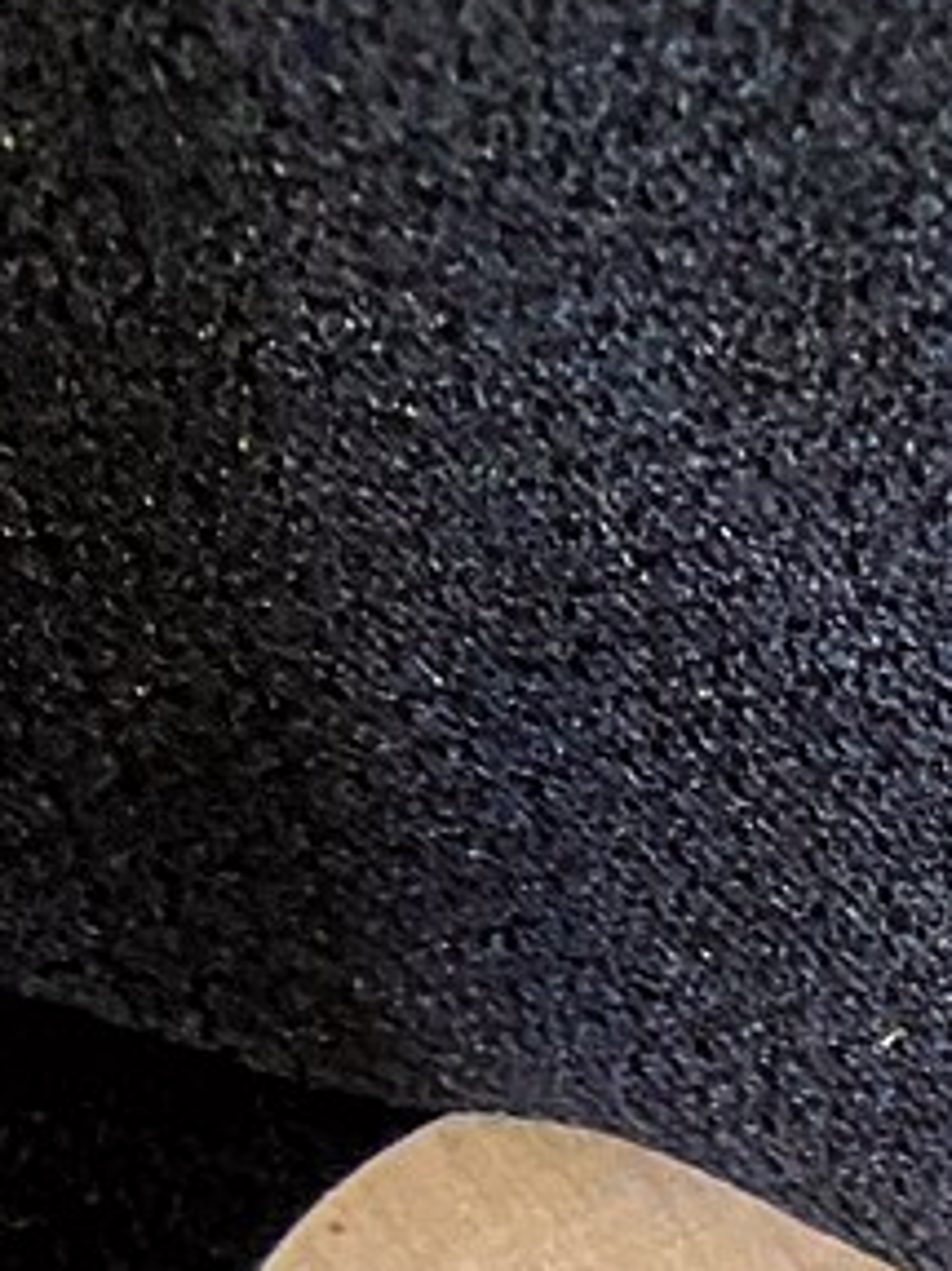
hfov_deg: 10.5
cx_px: 2015
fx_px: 4697
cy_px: 2921
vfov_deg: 12.5
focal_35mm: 128
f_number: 1.8
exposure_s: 1/60
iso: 400
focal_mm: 4.25
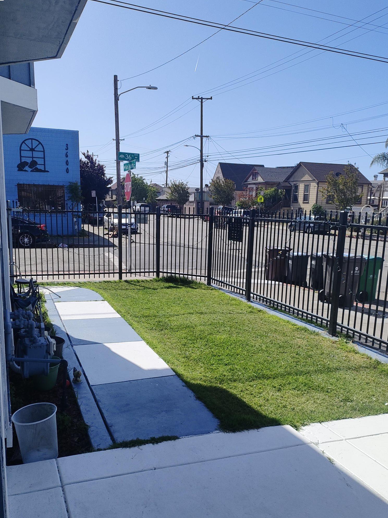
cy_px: 287
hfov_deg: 48.2
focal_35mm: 29
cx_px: 187
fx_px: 433
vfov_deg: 61.5
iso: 100
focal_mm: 4.71
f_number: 1.7
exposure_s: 1/1938
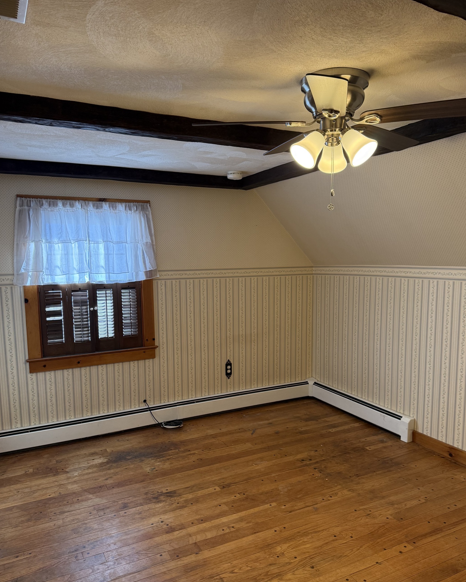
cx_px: 231
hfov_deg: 54.9
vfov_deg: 66.0
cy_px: 311
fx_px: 448
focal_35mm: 26
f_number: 1.78
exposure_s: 1/120
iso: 200
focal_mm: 6.76
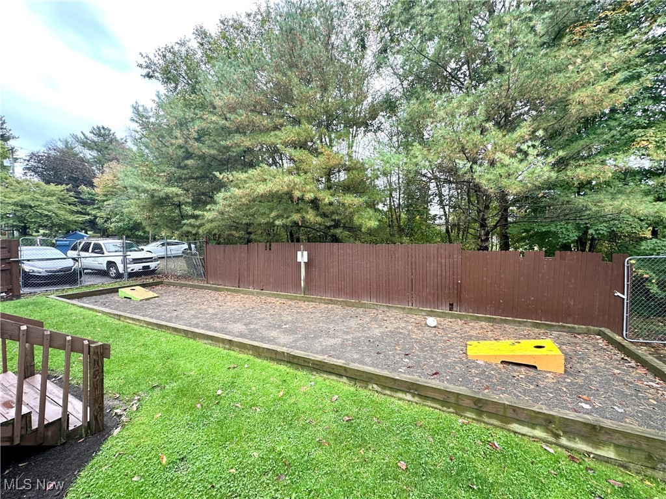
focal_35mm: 14
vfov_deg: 85.7
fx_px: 269
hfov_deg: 102.1
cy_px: 250
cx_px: 333
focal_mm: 2.22
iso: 80
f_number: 2.2
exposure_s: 1/99
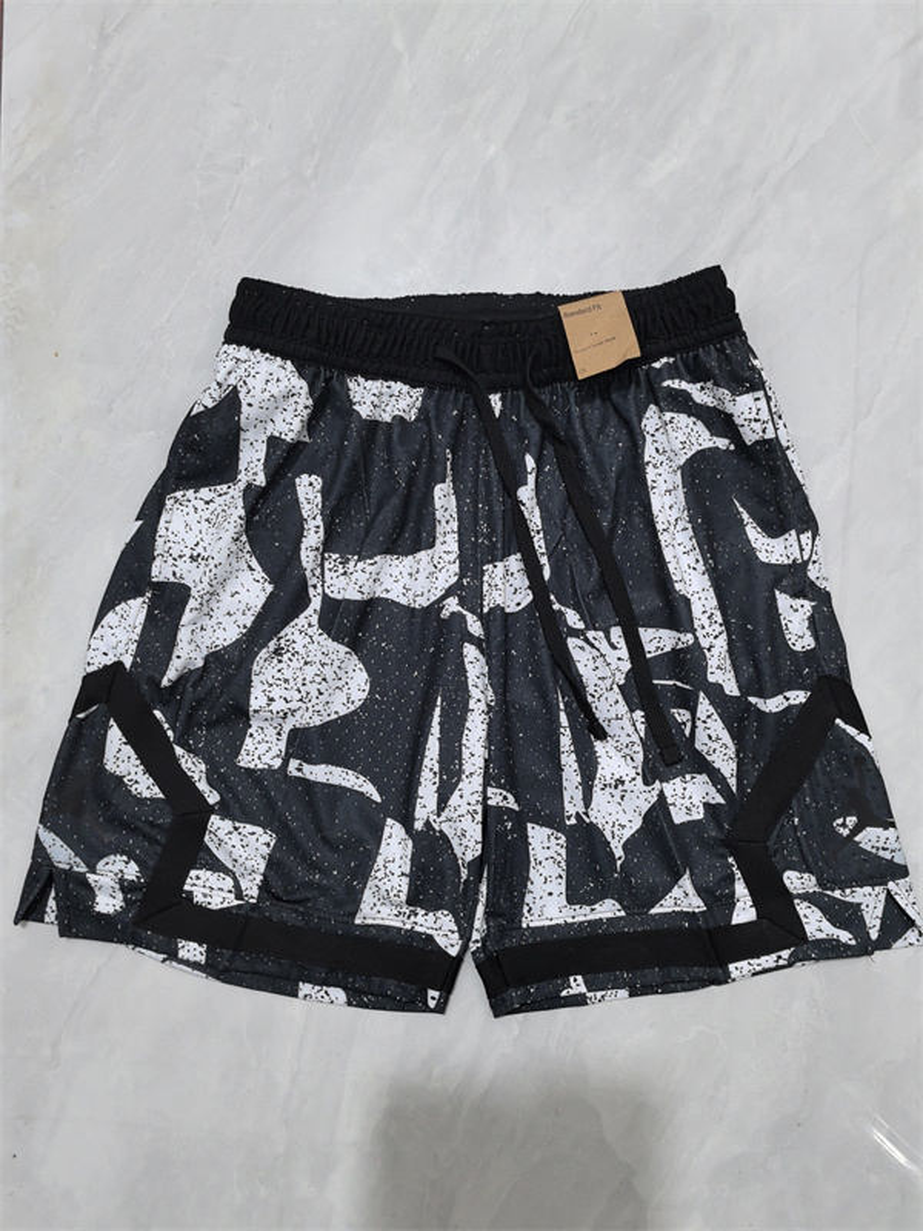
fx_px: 960
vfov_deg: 65.3
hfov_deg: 51.4
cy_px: 616
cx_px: 462
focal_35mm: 27
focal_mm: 5.75
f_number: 2
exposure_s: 1/33.3
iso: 250
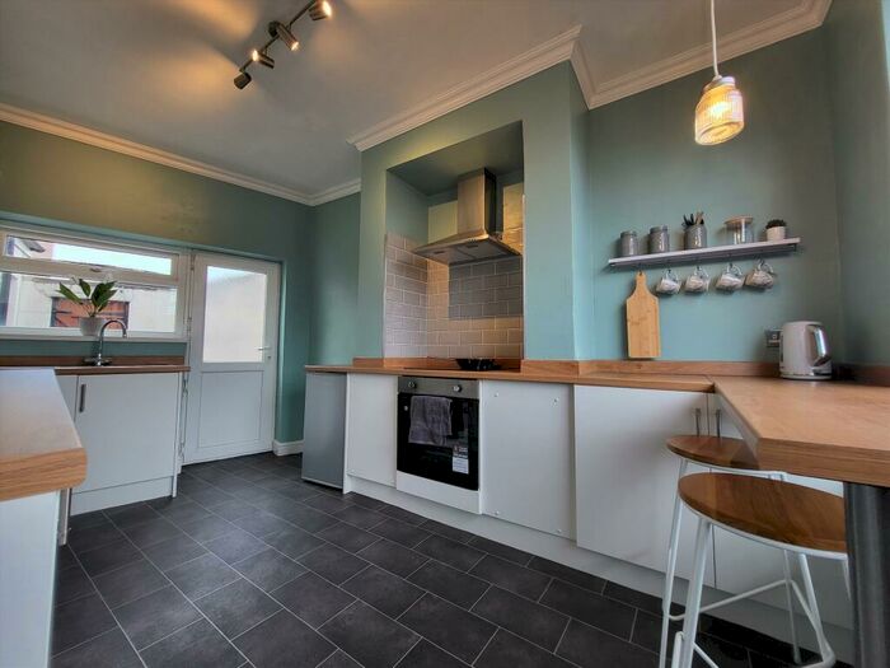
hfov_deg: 106.2
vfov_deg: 89.9
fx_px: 334
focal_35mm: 13
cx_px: 445
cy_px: 334
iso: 50
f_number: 2.2
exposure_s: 1/50
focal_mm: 1.74
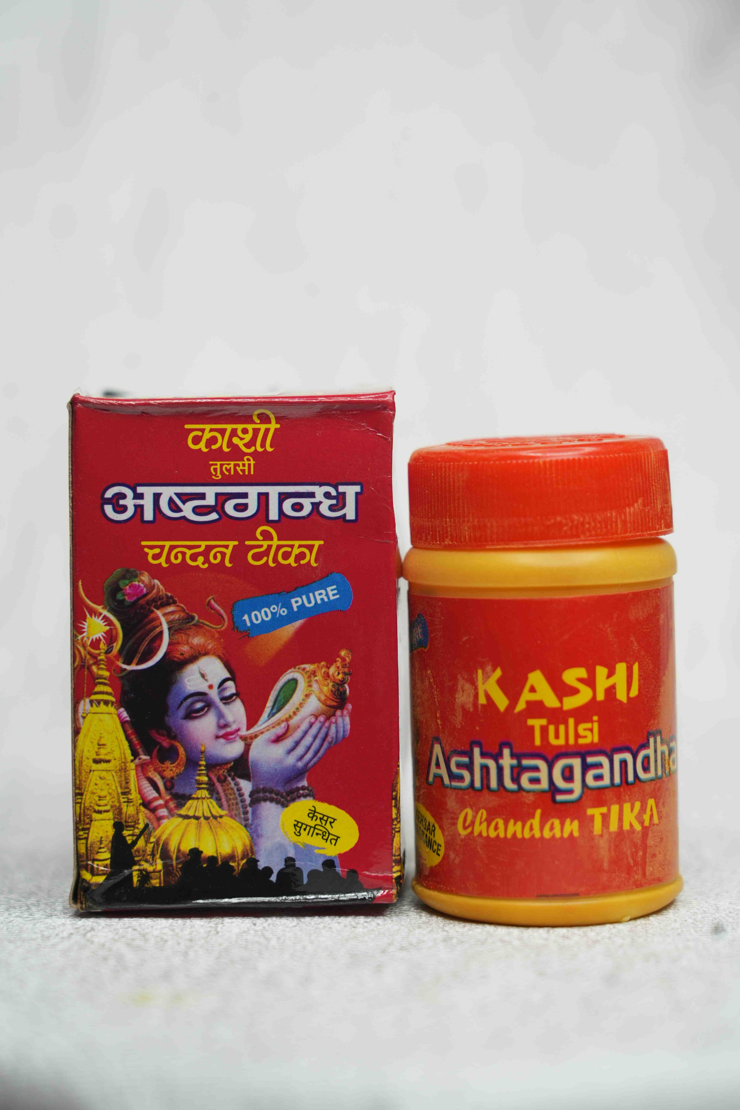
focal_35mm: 105
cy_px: 555
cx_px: 370
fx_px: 3237
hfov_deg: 13.0
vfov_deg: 19.5
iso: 320
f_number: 5.6
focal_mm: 105
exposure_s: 1/100
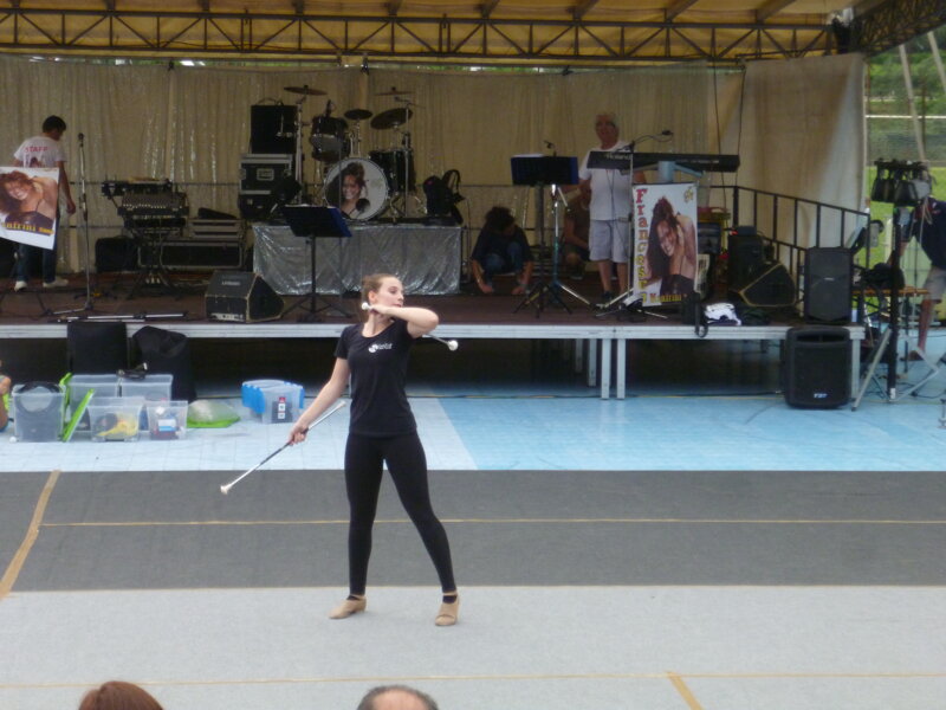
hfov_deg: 19.4
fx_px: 2760
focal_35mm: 101
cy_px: 355
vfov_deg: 14.6
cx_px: 473
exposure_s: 1/160
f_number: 5.6
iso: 320
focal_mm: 18
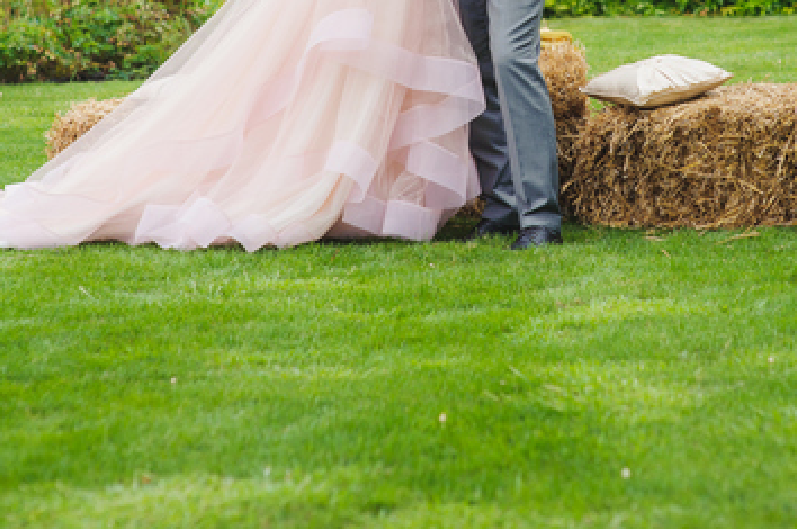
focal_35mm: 174
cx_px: 544
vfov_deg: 7.8
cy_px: -5
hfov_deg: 11.8
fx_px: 3847
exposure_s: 1/1000
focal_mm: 85
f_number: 4
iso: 200
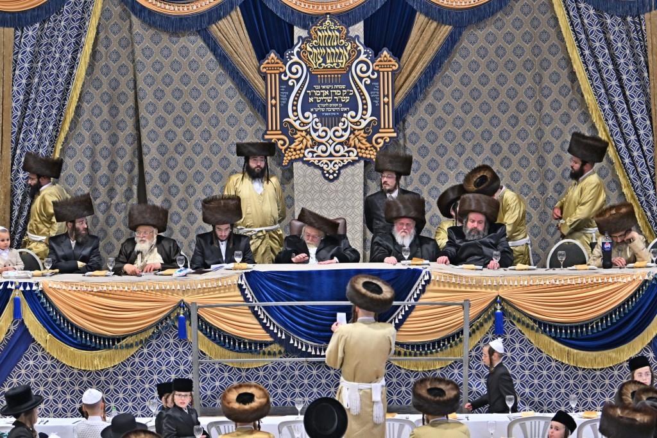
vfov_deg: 7.9
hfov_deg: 11.8
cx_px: 328
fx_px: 3176
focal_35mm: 174
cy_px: 219
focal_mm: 116
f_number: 2.8
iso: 500
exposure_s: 1/250
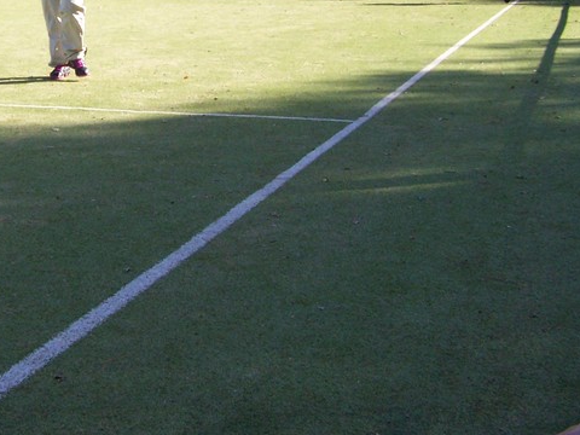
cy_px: 68
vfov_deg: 18.0
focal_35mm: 81
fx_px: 1357
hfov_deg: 23.4
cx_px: 44
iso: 160
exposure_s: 1/800
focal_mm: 6.3
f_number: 2.8
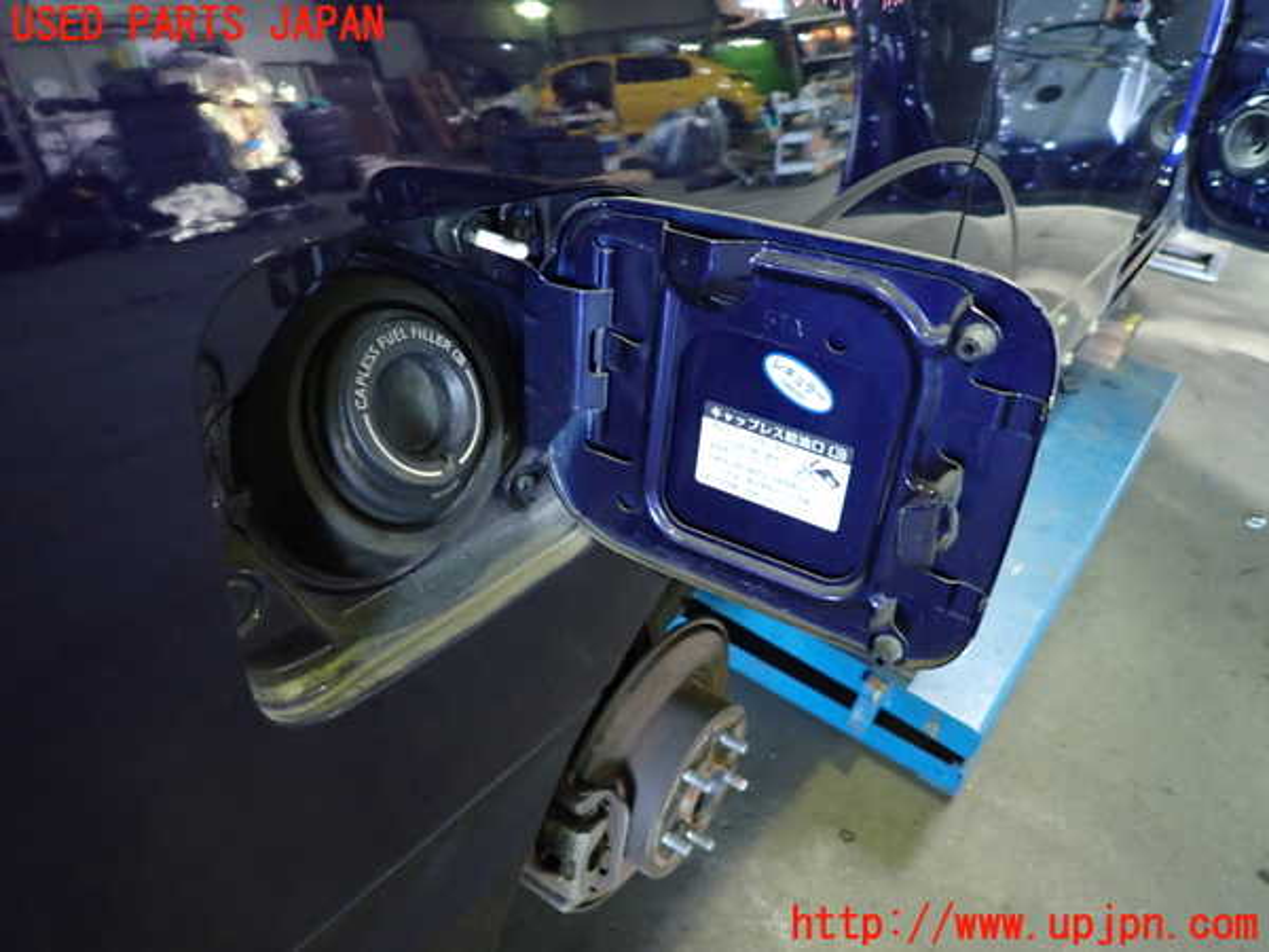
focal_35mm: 25
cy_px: 476
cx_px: 634
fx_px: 916
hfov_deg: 69.4
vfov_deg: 54.9
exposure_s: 1/30
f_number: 2
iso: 640
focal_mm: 4.5
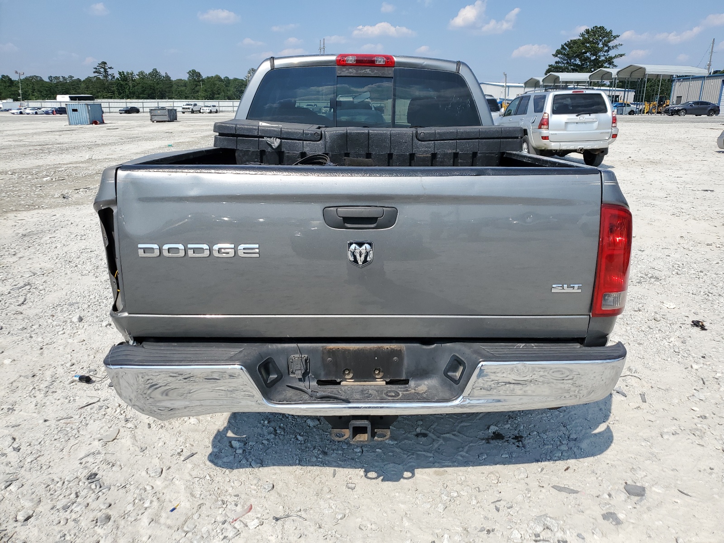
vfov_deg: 53.1
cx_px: 362
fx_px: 544
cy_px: 272
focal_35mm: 26
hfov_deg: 67.3
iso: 50
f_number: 1.5
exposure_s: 1/3333
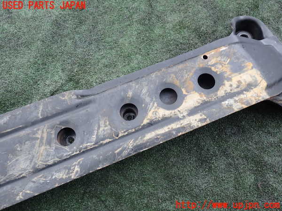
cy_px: 106
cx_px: 141
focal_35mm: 30
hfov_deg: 60.0
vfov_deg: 46.8
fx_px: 244
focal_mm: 5.4
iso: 125
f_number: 2.3
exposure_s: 1/60
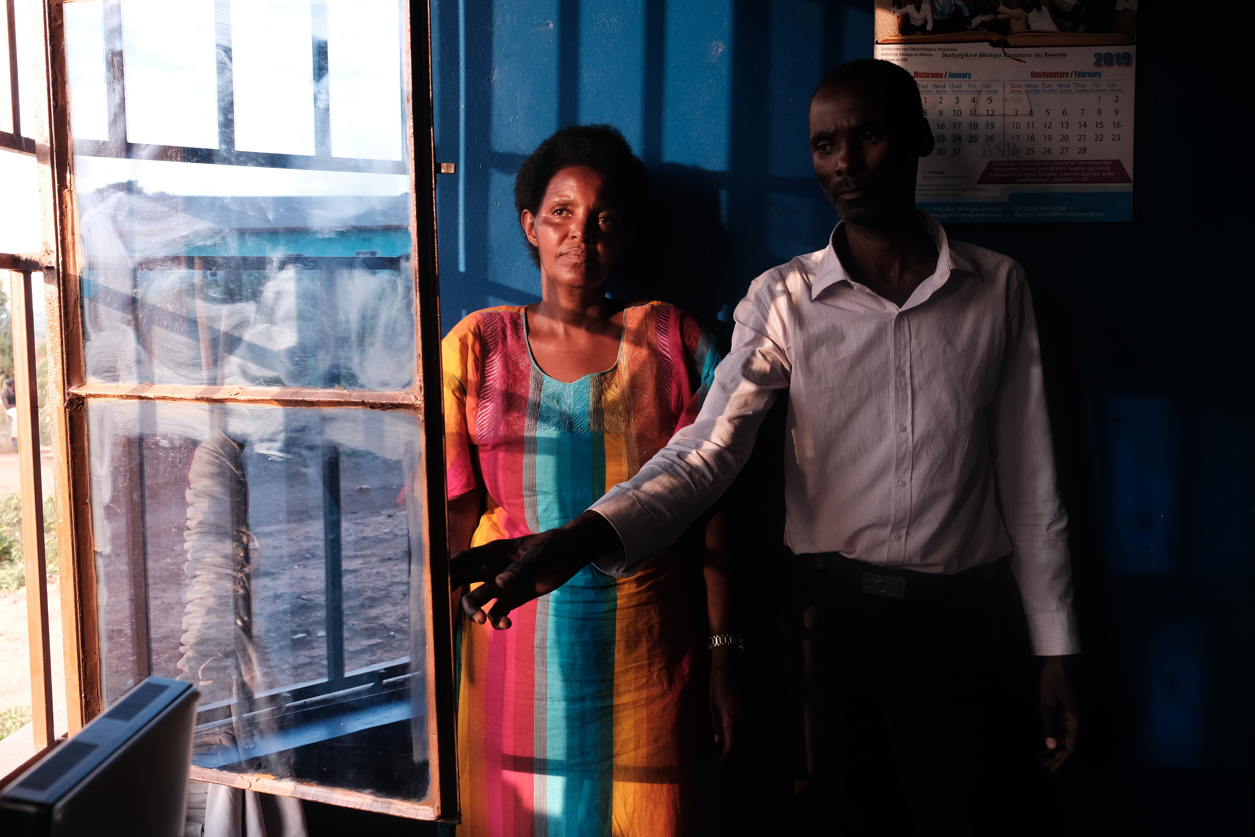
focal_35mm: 35
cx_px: 628
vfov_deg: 37.9
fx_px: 1220
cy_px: 418
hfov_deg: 54.4
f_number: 5.6
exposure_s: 1/125
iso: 1000
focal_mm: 23
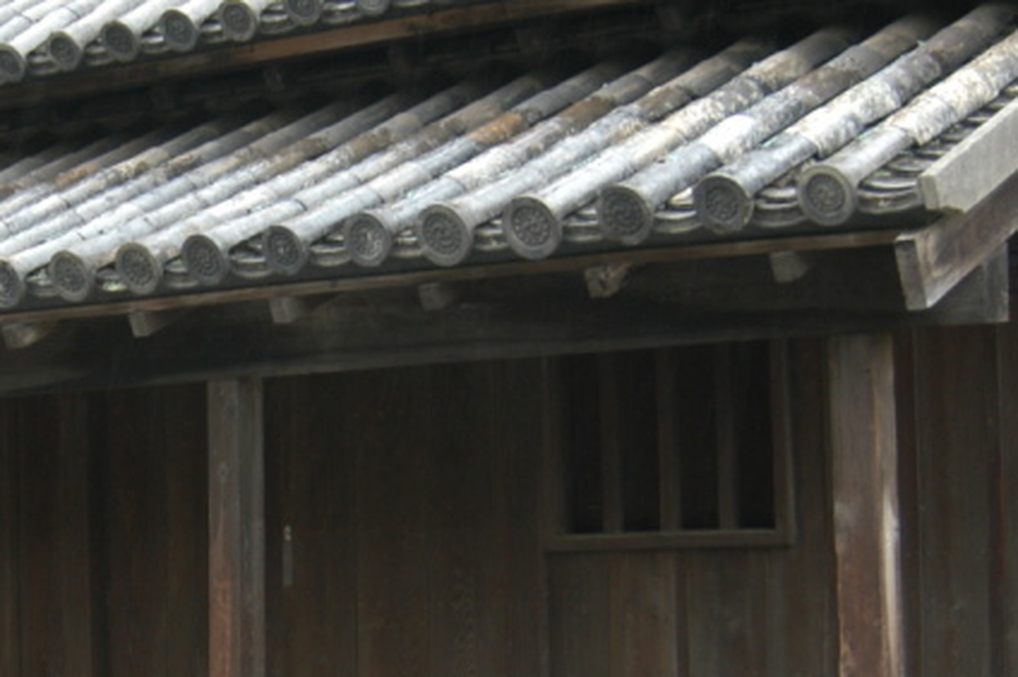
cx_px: 204
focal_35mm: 87
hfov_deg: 23.1
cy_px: 448
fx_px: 2458
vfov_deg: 15.7
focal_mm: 24
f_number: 4
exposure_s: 1/60
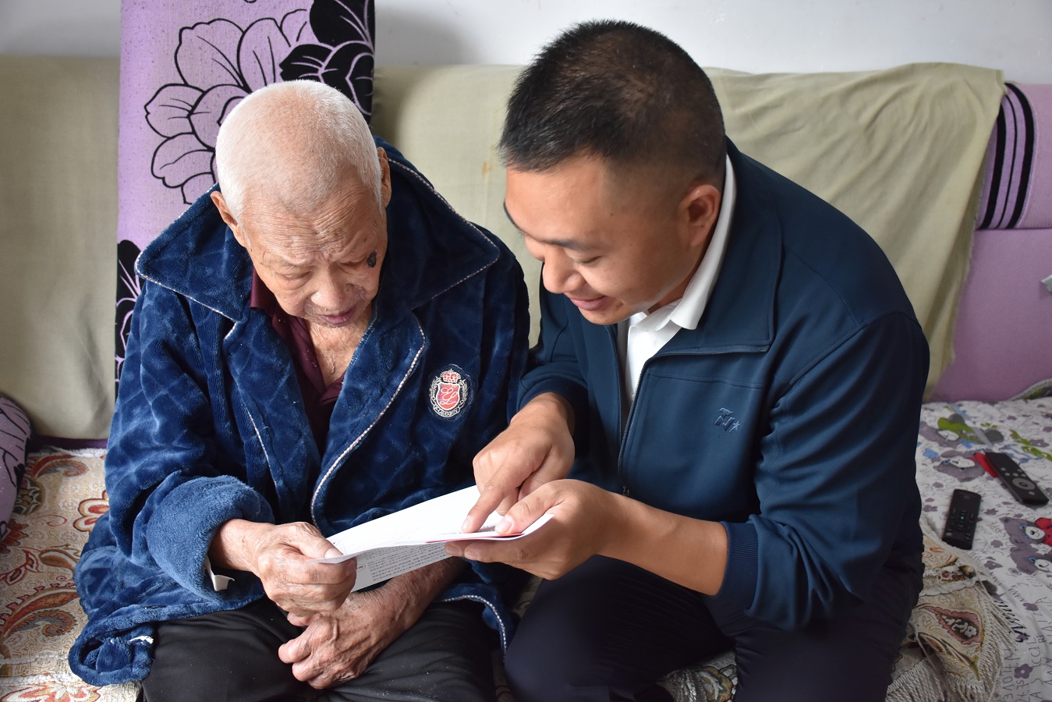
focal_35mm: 39
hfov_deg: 49.5
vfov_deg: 34.2
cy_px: 351
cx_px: 526
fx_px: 1140
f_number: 4
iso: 1250
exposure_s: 1/60
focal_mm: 26
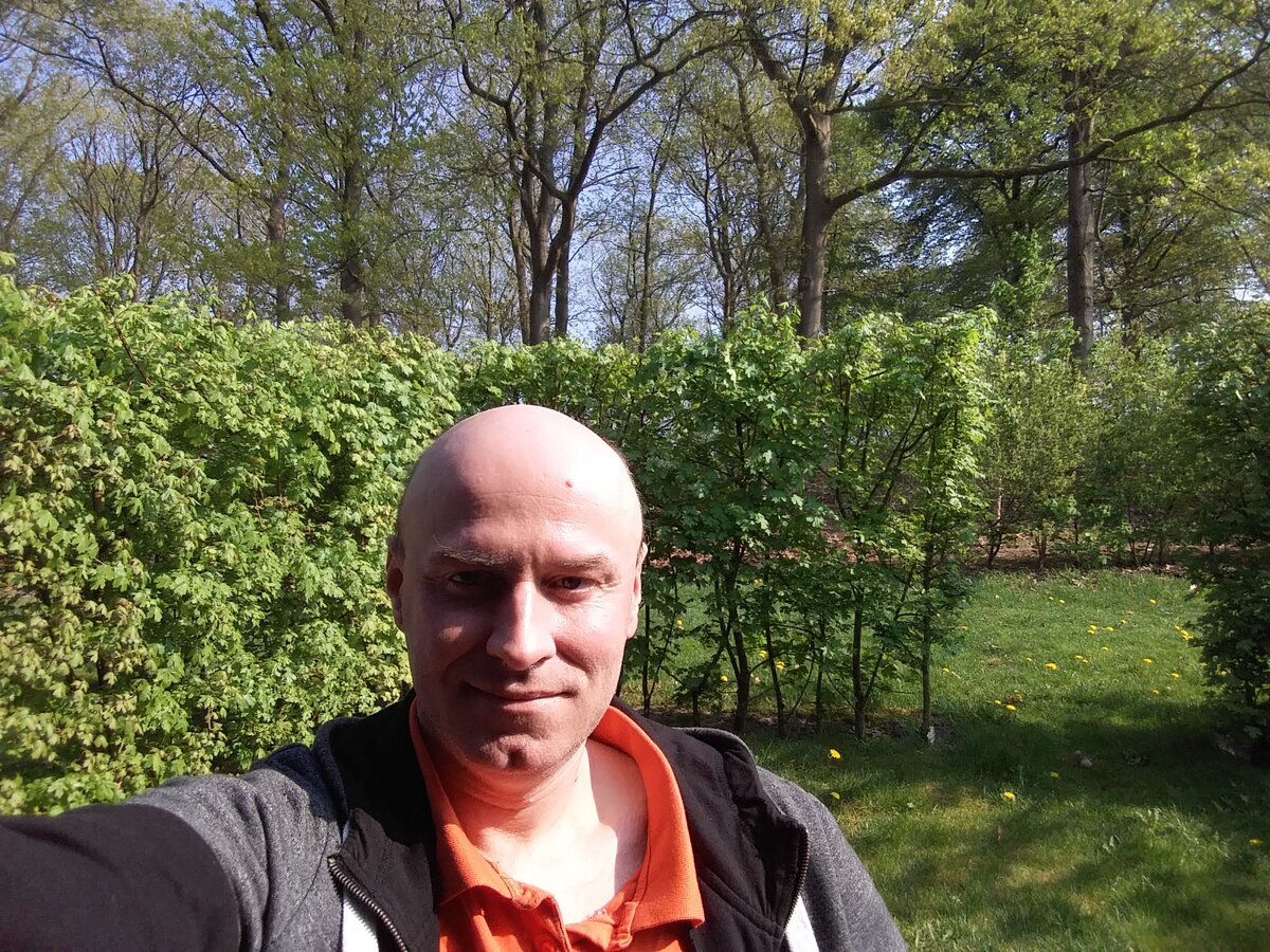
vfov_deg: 56.8
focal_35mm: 24
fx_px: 881
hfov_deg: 71.6
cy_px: 476
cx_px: 635
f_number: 1.9
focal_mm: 1.95
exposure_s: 1/936
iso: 50
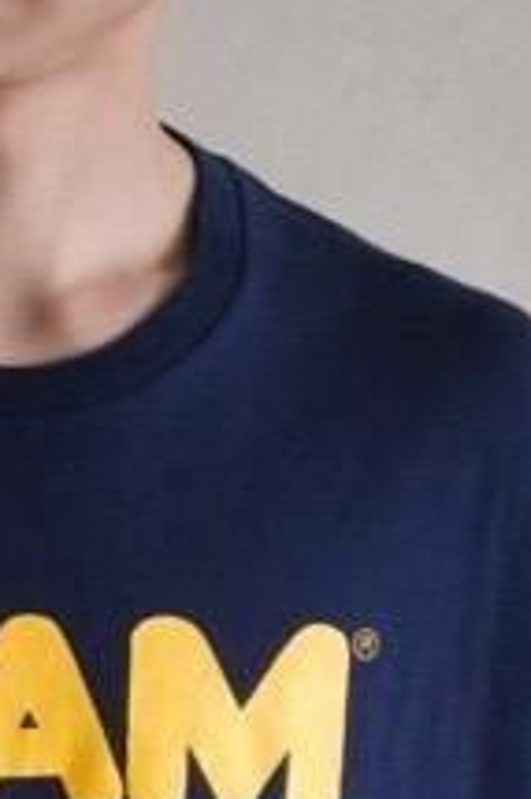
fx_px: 9506
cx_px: -74
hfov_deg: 3.2
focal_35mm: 429
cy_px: 1362
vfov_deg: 4.8
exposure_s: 1/25
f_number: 4
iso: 3200
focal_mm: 52
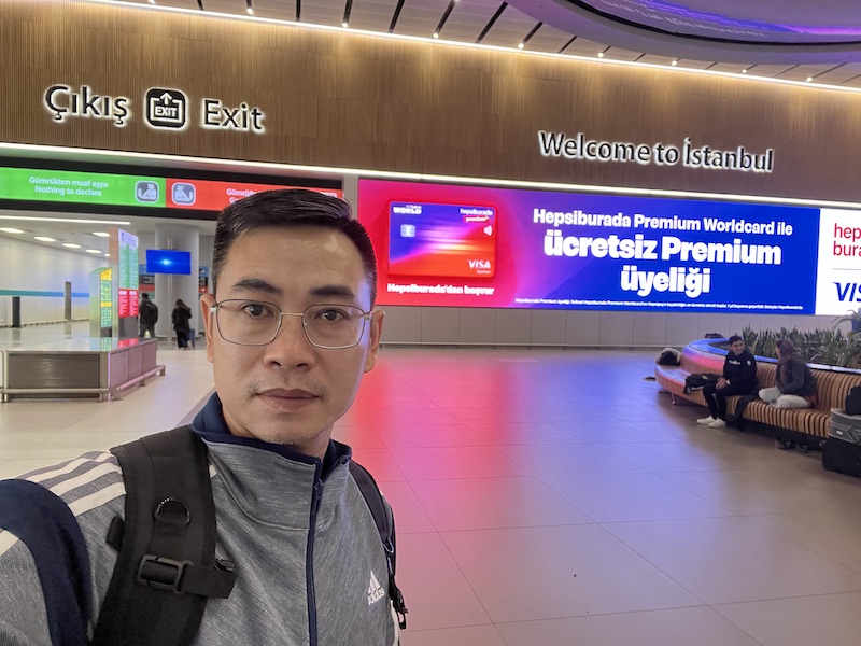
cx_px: 430
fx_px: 572
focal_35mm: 23
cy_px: 323
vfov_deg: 58.9
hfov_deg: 73.9
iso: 320
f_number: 2.2
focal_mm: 2.71
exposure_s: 1/33
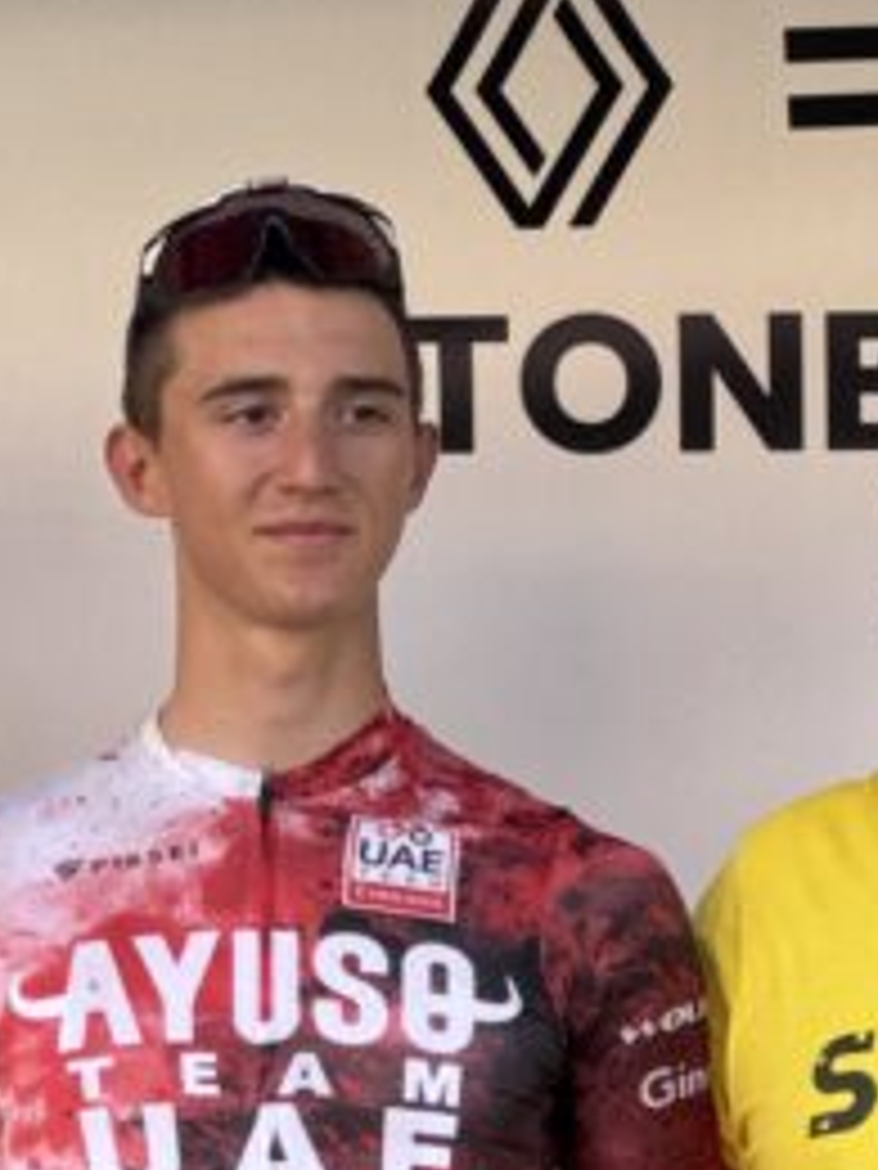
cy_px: 749
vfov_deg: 5.8
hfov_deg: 4.4
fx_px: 11498
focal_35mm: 340
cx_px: -297
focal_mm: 9
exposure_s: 1/134
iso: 25
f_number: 2.8
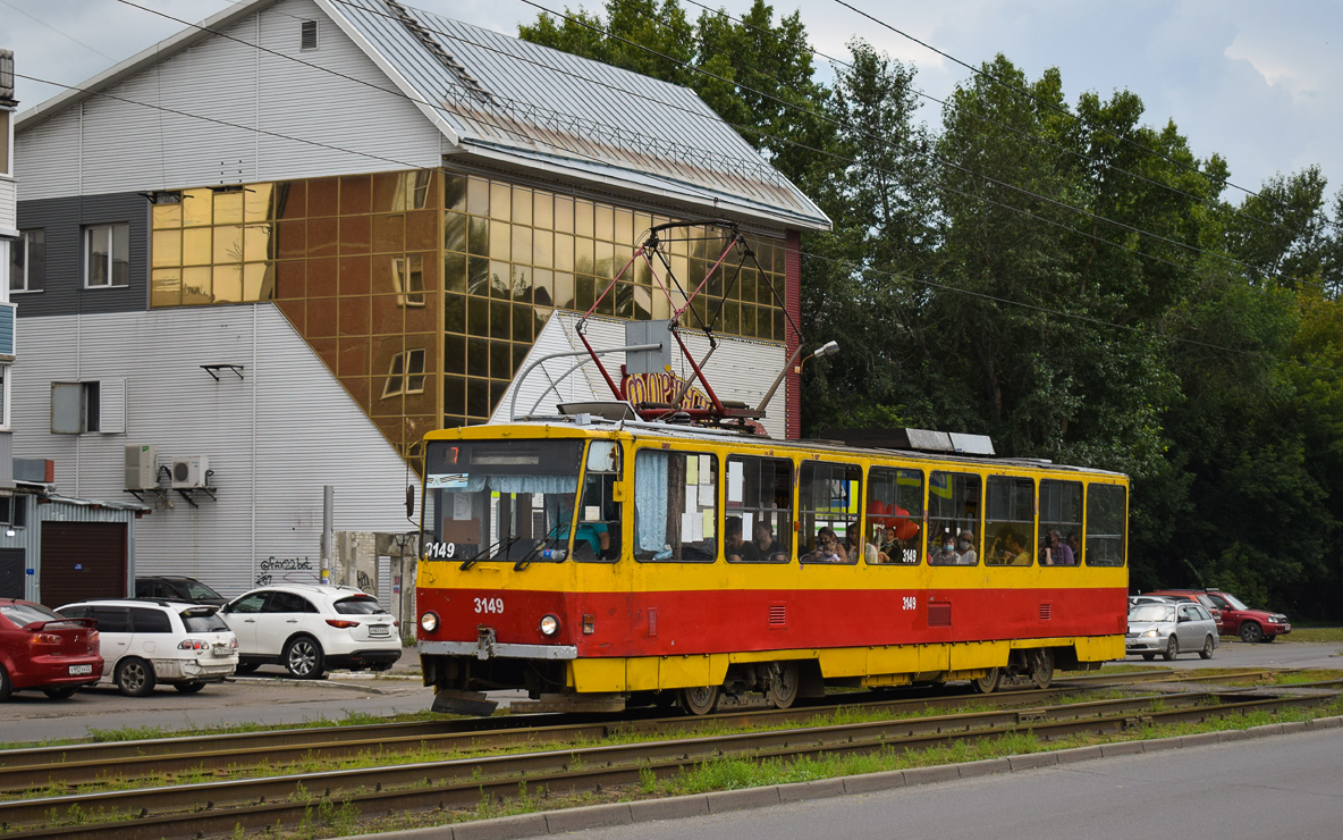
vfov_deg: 21.0
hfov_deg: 33.0
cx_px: 667
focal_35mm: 62
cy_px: 415
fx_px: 2269
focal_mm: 40
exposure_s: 1/800
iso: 200
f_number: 4.8
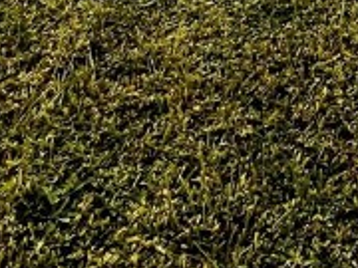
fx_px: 765
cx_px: 446
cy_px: -393
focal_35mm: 74
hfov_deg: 23.7
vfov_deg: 13.6
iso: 32
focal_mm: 1.57
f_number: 1.8
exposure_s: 1/686
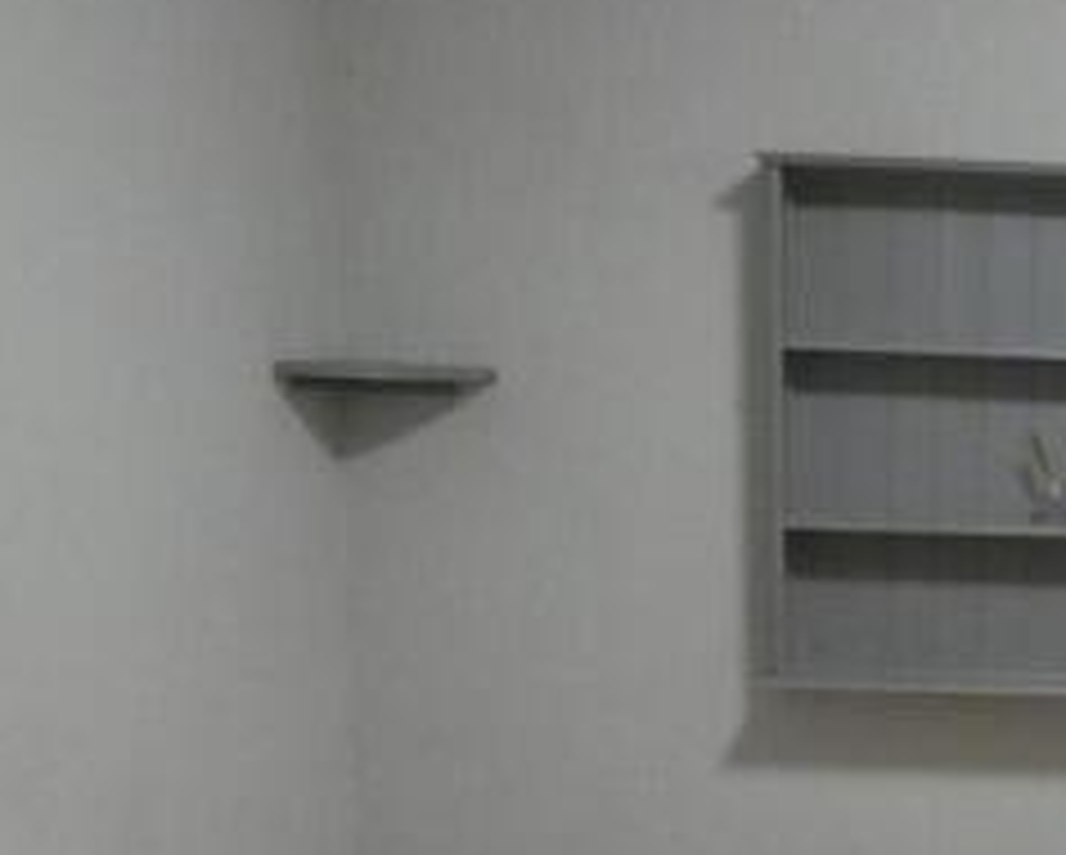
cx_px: 1118
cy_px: 880
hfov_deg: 29.0
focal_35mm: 60
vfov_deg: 24.2
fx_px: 1895
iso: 1250
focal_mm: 4.4
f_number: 3
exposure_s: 1/125
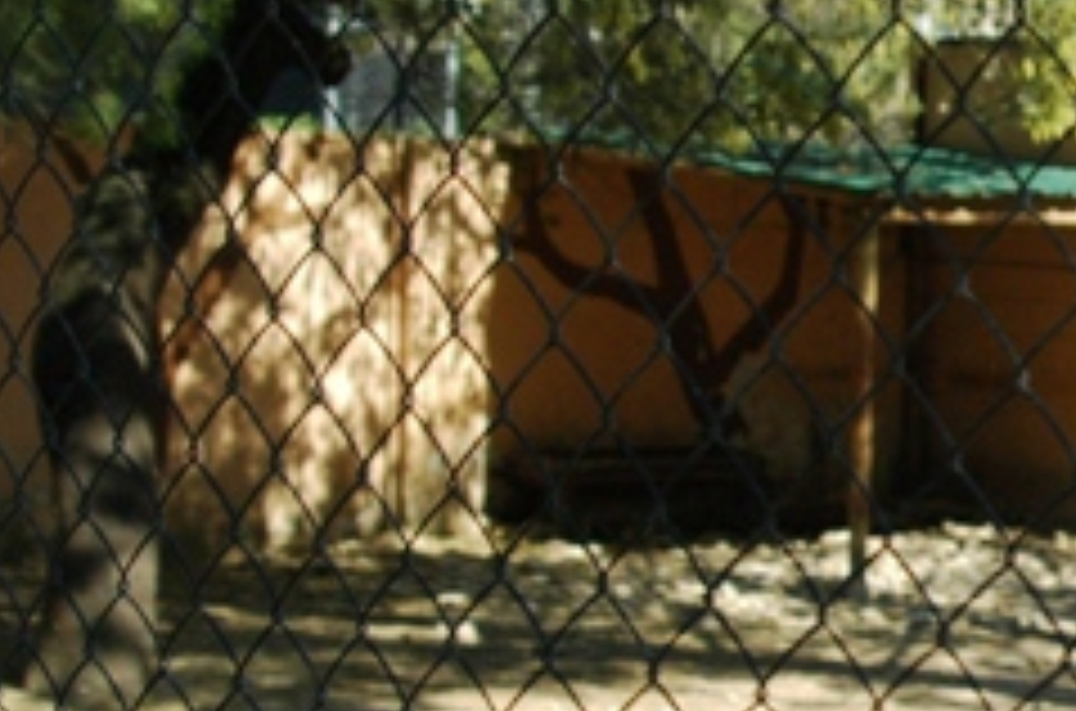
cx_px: 1288
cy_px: 446
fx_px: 3160
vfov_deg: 12.8
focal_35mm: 106
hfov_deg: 18.3
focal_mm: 28
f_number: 5
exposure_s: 1/1000
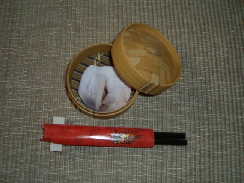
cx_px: 122
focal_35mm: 36
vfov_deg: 39.6
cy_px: 92
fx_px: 254
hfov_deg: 51.4
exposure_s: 1/40
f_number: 4
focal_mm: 4.8
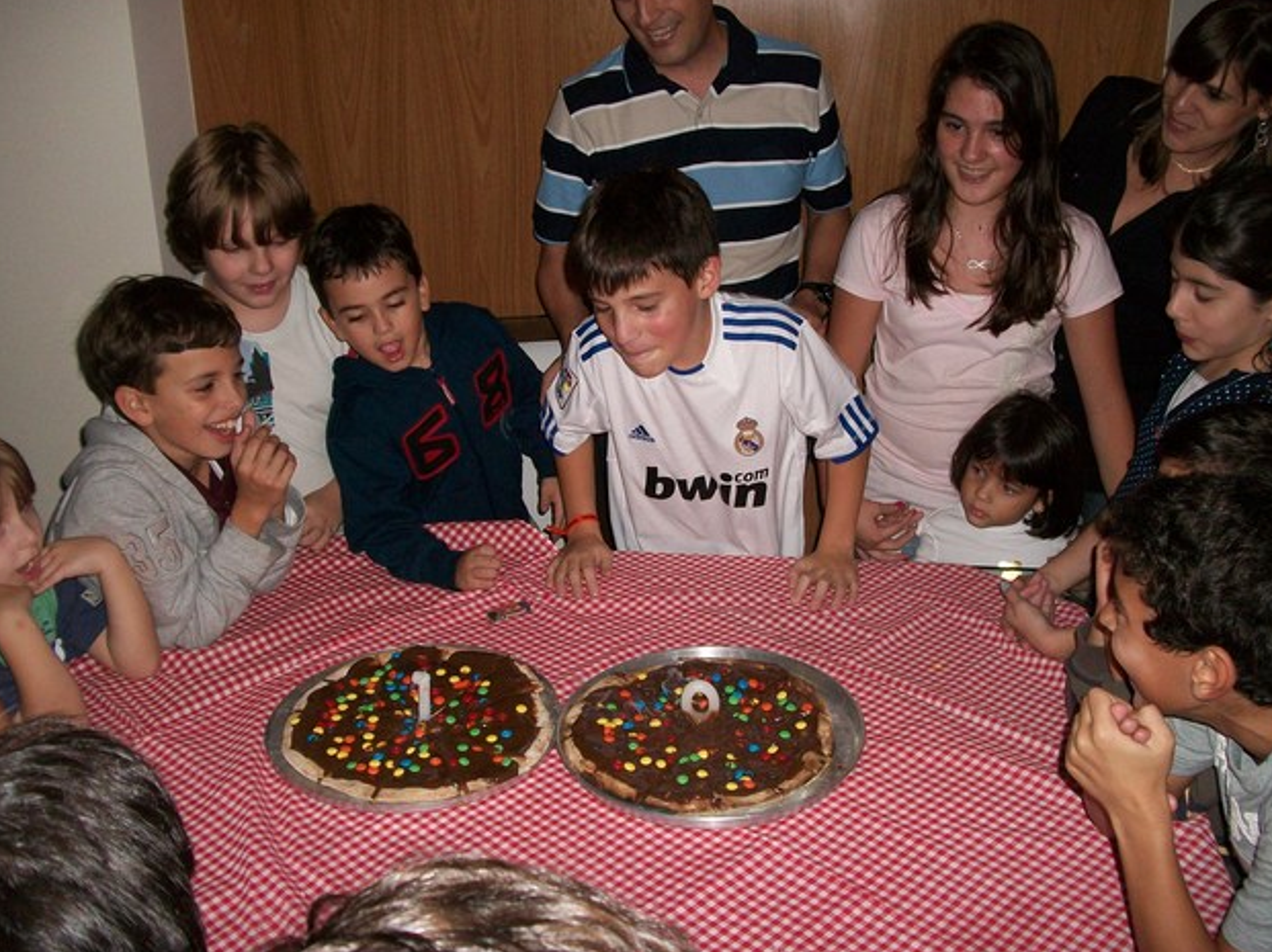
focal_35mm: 33
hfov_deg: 55.4
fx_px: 1212
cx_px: 635
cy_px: 469
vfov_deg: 42.9
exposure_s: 1/30
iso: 160
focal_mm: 5.7
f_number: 2.9
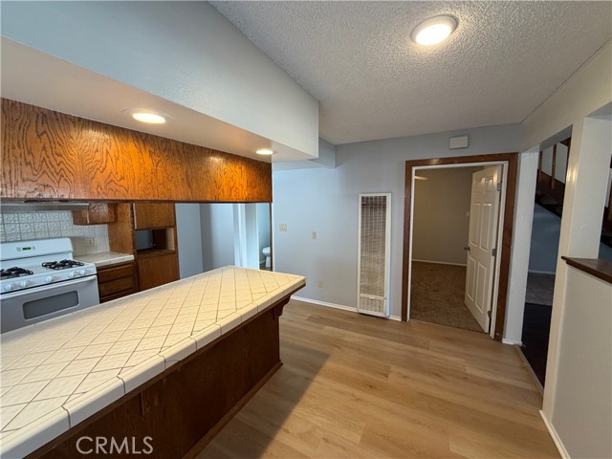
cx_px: 306
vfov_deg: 85.7
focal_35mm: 14
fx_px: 248
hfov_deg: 102.1
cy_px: 230
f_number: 2.2
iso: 160
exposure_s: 1/60
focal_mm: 2.22
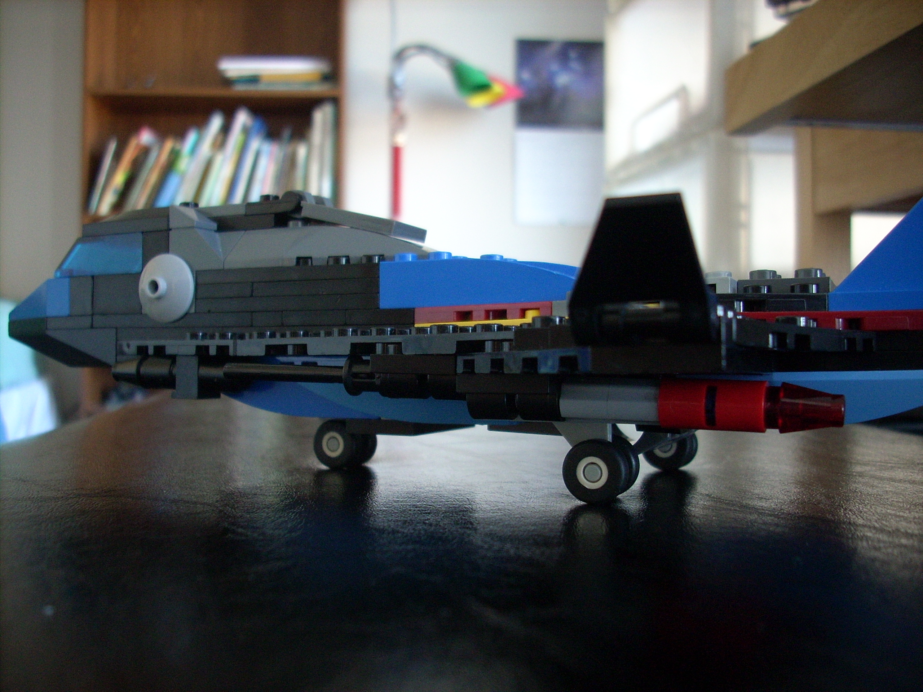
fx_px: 987
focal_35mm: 37
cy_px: 346
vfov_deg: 38.7
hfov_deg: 50.1
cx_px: 462
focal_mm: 6.2
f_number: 2.8
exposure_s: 1/12.9
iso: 200
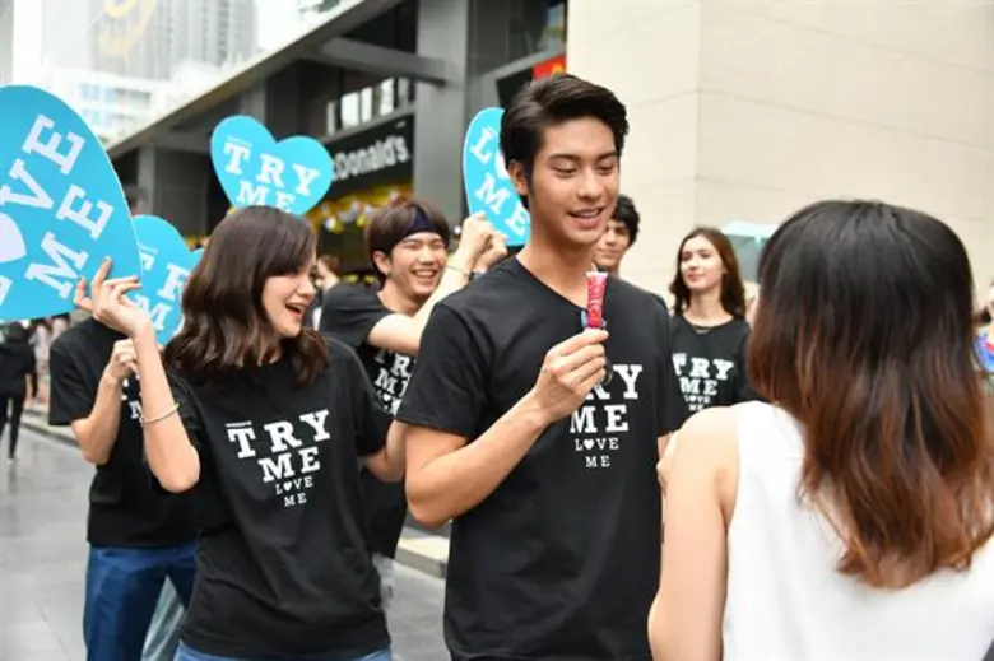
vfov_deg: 35.0
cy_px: 330
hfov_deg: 50.7
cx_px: 497
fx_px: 1049
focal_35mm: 38
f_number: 4
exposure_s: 1/640
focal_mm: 38
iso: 500
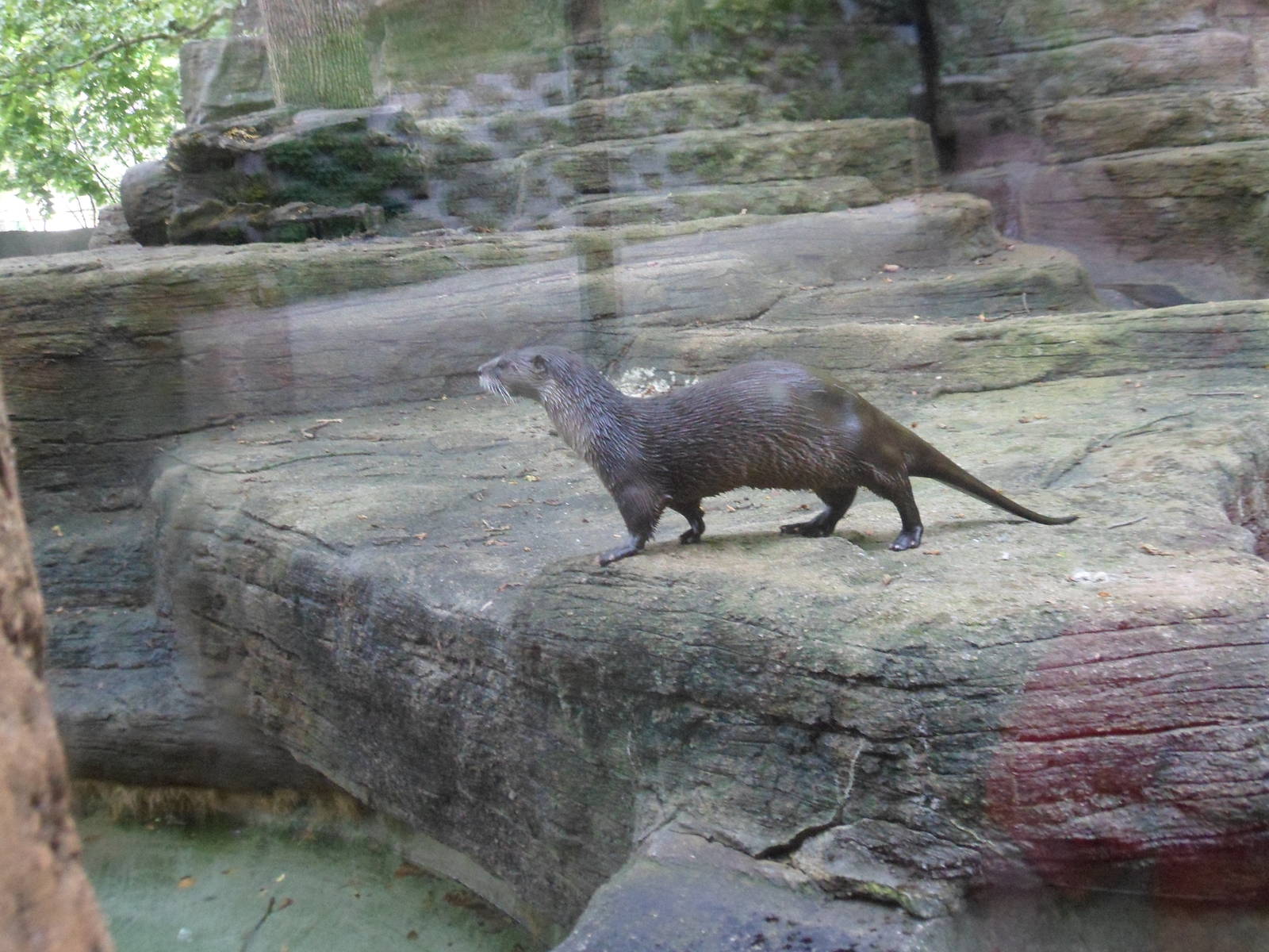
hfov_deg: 44.8
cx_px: 634
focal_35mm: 42
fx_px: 1540
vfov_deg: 34.3
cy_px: 476
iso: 400
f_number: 4
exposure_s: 1/20
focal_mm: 6.5
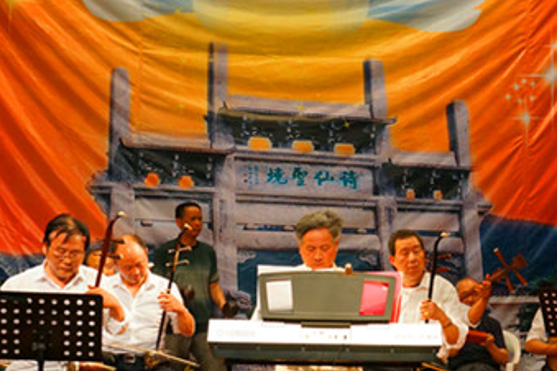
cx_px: 337
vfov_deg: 19.7
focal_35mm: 69
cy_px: 242
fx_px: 1067
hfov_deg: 29.2
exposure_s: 1/60
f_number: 4
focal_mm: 20
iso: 640
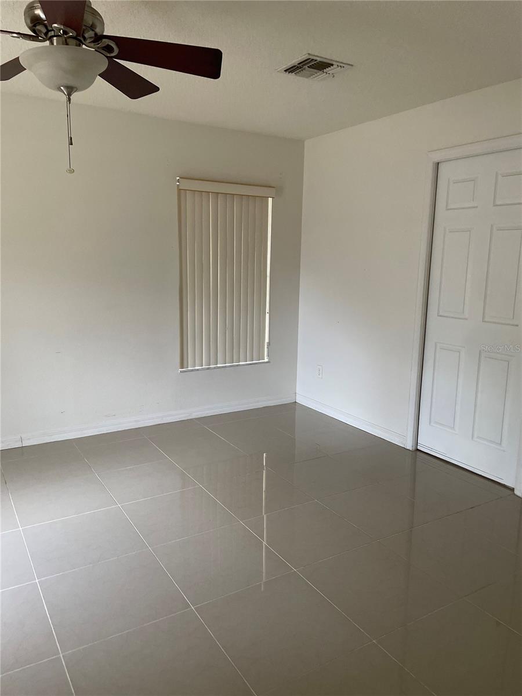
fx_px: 523
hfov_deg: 53.1
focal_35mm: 26
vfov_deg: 67.3
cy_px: 348
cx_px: 261
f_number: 1.6
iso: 200
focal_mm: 4.2
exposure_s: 1/60
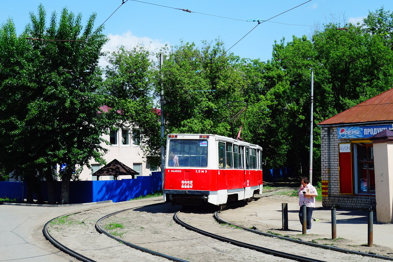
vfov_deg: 30.5
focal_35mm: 44
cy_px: 131
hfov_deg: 44.5
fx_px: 480
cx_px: 196
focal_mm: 16.2
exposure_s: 1/500
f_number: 7.1
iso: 125
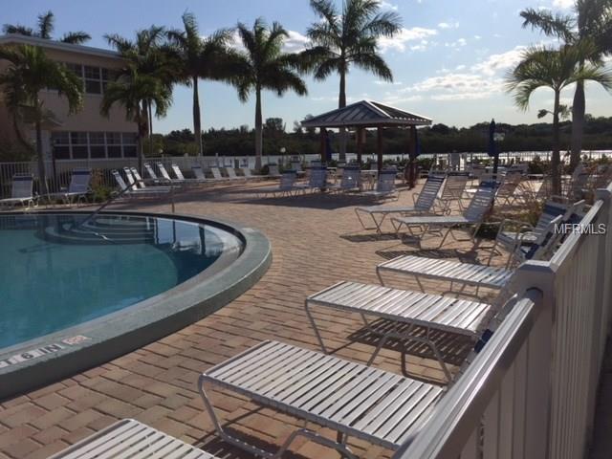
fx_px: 513
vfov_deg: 48.2
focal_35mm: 29
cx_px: 306
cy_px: 230
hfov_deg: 61.7
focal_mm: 4.15
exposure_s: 1/6623
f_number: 2.2
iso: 32
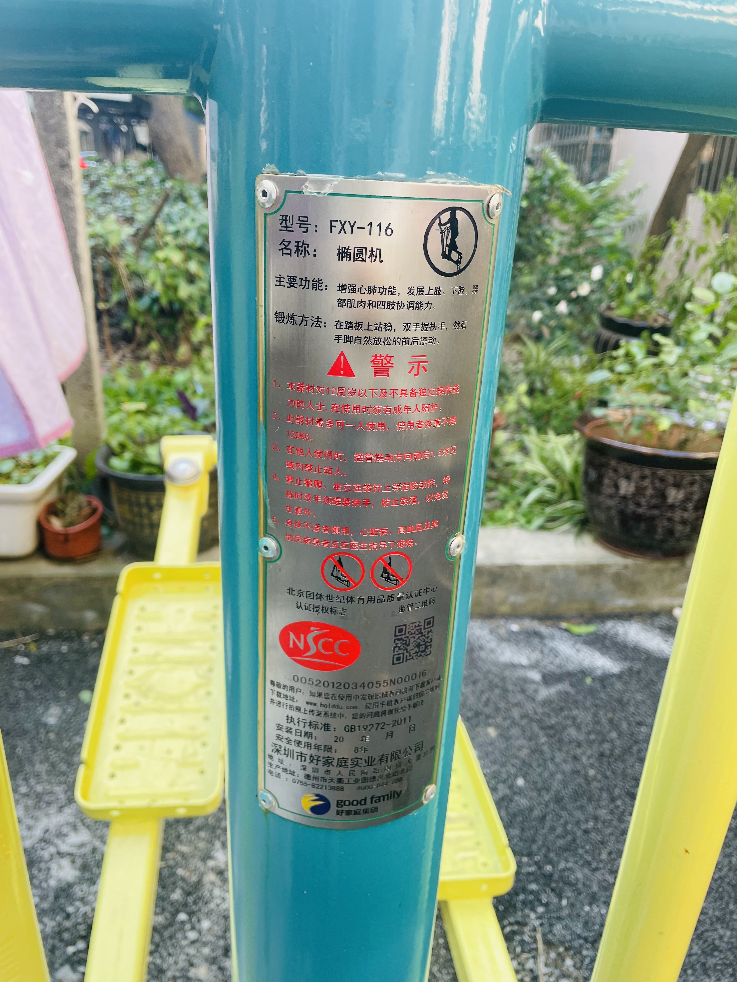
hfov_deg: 53.1
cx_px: 368
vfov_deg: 67.3
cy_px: 491
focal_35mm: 26
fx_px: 738
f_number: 1.6
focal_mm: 4.2
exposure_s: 1/144
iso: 32
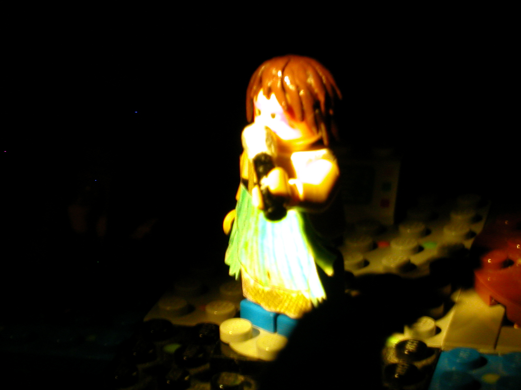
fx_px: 1671
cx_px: 260
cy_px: 195
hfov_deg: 17.7
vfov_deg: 13.3
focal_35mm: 111
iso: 200
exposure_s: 1/2.9
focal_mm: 16.8
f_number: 4.8
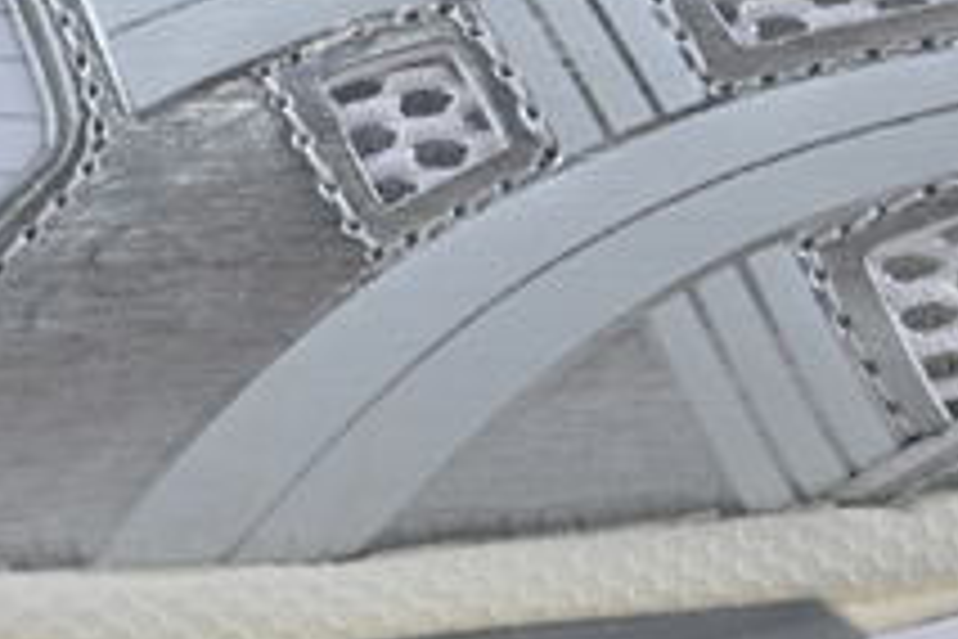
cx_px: 814
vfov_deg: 5.0
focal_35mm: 274
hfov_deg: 7.5
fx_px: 7297
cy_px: 40
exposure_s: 1/60
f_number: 5
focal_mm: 32.5
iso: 100
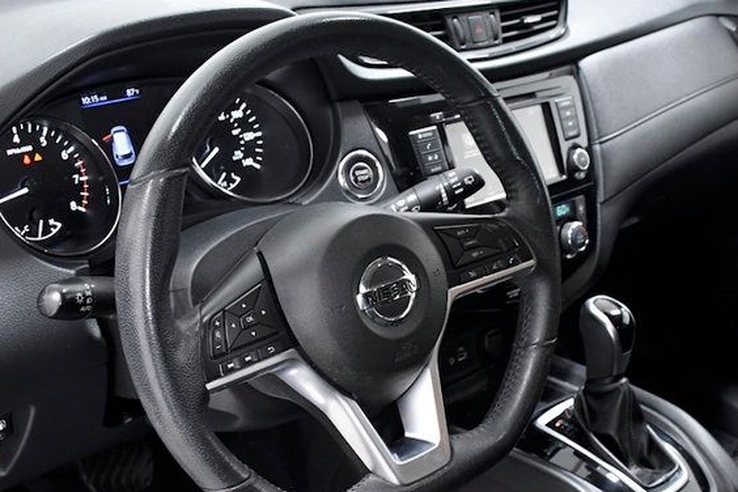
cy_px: 336
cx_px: 465
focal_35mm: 49
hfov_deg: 40.1
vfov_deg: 27.3
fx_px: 1004
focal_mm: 18
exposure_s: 1/100
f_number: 5
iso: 2500
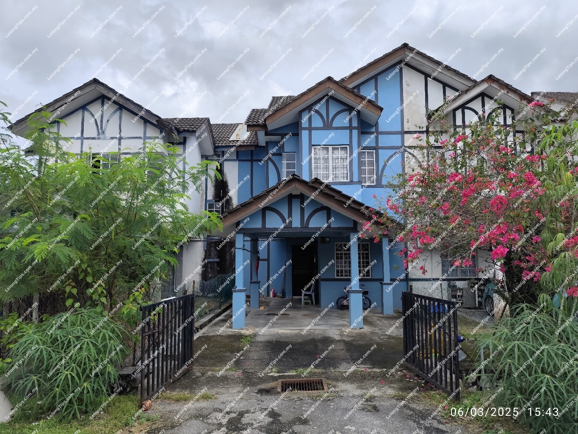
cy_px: 217
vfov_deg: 58.9
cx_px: 289
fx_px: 384
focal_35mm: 23
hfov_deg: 73.9
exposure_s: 1/1442
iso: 50
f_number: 1.65
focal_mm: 6.14
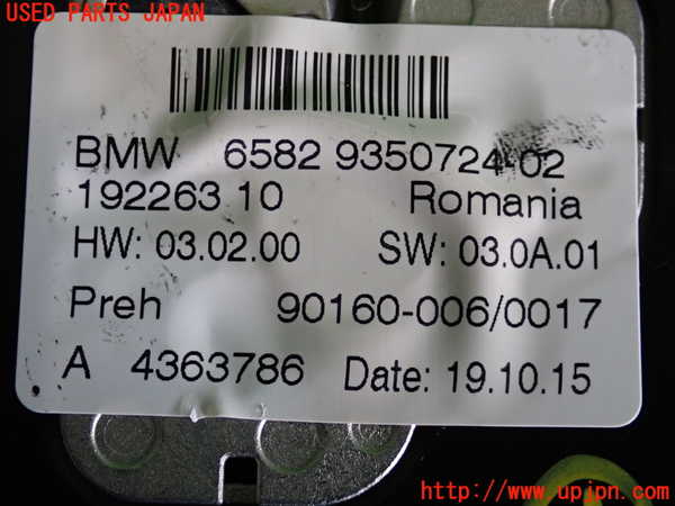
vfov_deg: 20.7
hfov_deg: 27.4
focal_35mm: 71
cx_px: 338
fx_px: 1384
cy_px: 253
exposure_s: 1/60
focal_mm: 12.73
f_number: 3.9
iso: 400
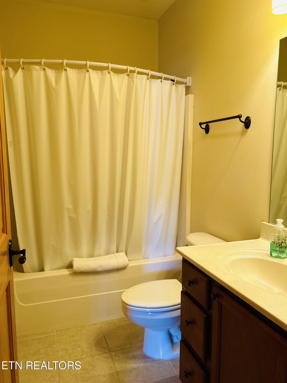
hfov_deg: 53.1
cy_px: 192
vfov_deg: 67.3
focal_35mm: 26
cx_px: 144
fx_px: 287
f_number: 1.5
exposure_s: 1/60
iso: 100
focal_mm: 5.7
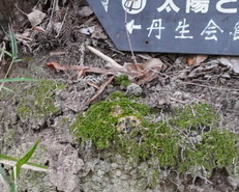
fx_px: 828
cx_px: 129
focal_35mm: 117
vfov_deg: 13.2
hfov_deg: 16.4
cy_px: 138
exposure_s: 1/160
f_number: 3.5
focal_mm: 16
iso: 1600
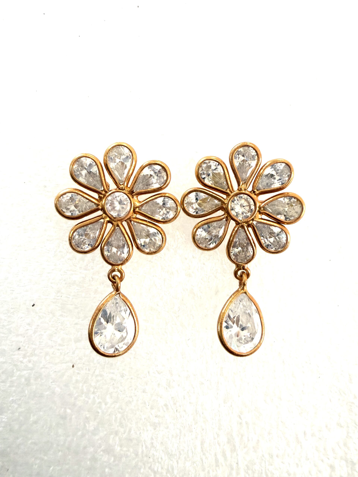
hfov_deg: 53.1
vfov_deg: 67.3
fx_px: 359
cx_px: 179
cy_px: 238
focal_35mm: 26
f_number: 2.2
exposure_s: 1/50
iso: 200
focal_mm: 2.22
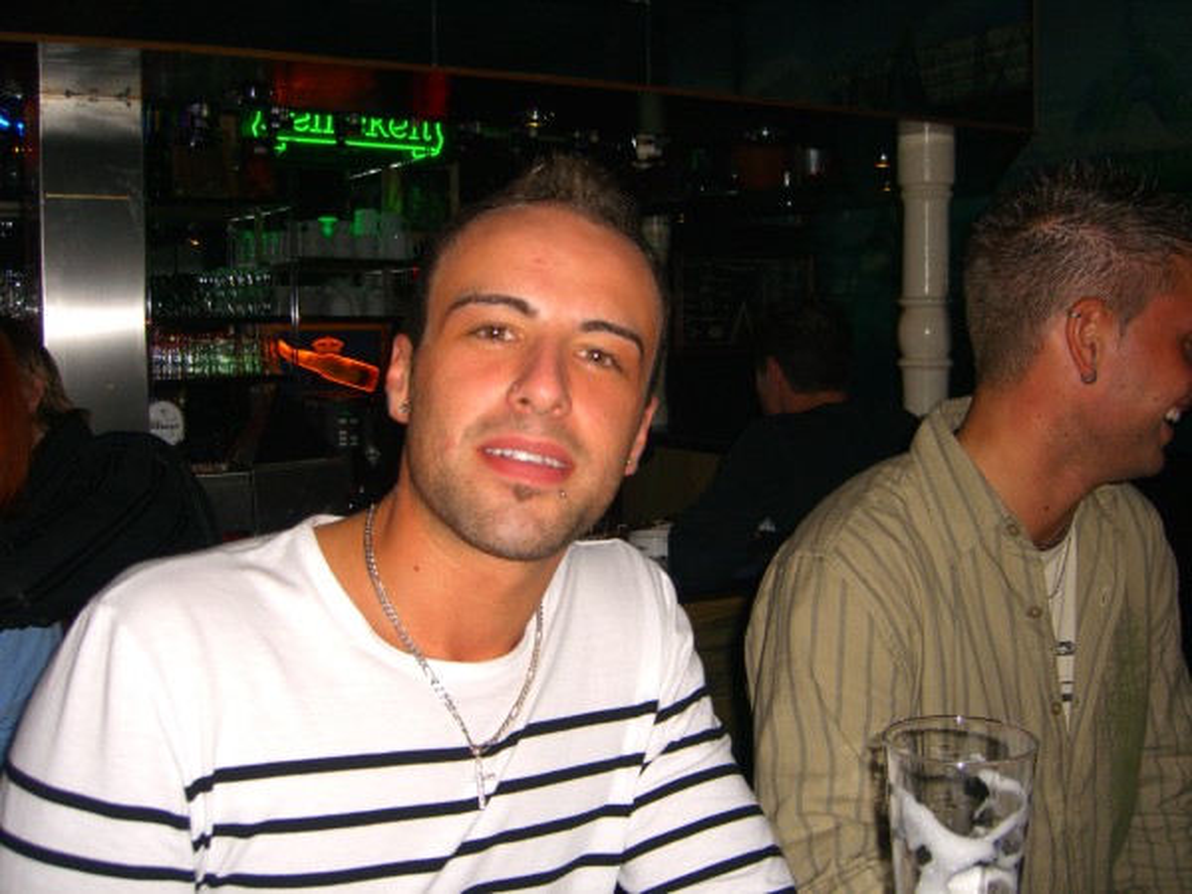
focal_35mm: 38
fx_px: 1309
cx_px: 596
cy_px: 447
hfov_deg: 49.0
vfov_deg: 37.7
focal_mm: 7.9
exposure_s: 1/60
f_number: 2.8
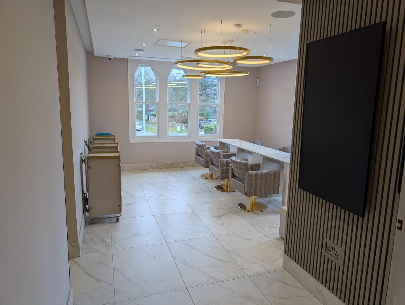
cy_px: 152
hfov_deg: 71.5
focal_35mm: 24
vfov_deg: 56.9
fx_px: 281
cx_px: 202
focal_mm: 6.9
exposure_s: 1/613
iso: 42
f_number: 1.68
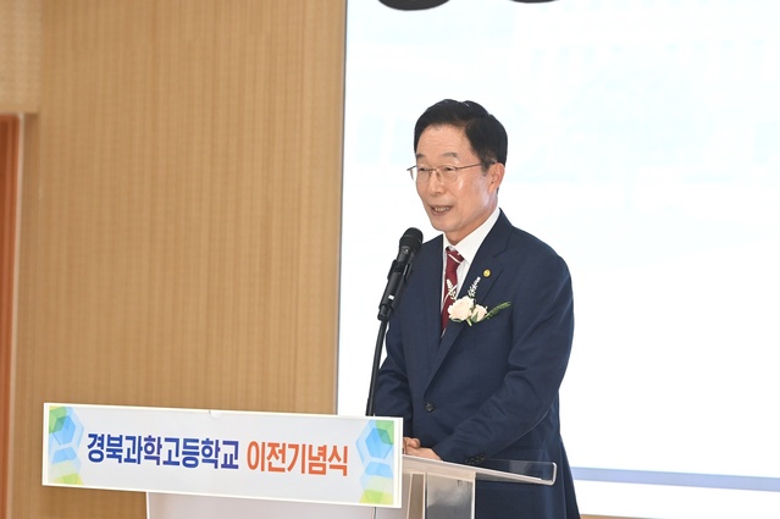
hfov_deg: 14.7
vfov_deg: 9.8
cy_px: 260
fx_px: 3031
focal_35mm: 140
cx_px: 390
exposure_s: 1/200
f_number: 5
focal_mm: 140
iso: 2500
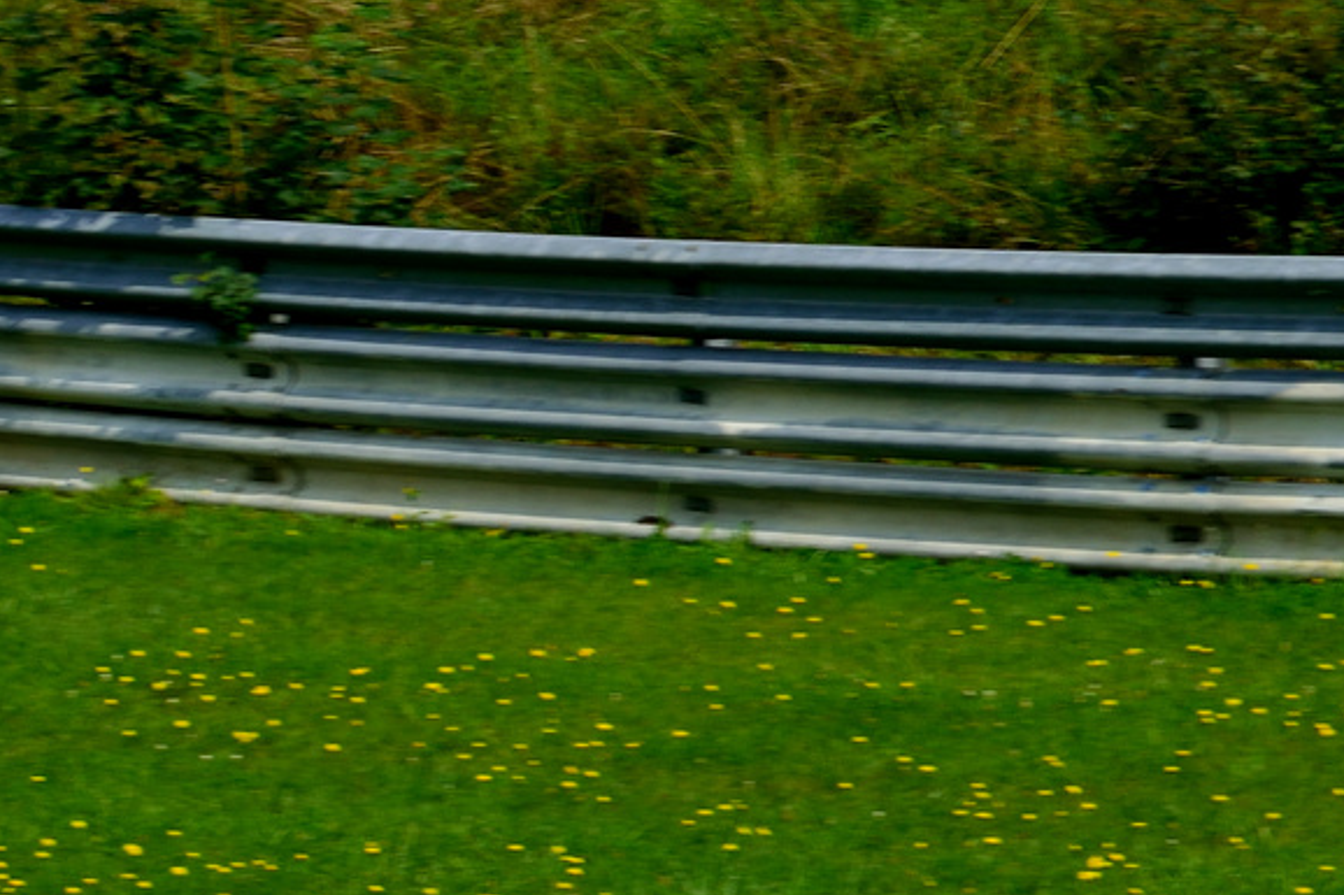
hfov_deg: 6.2
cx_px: -300
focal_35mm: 328
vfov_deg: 4.2
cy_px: 1179
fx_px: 12241
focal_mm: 78
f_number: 8
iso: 200
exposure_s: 1/640
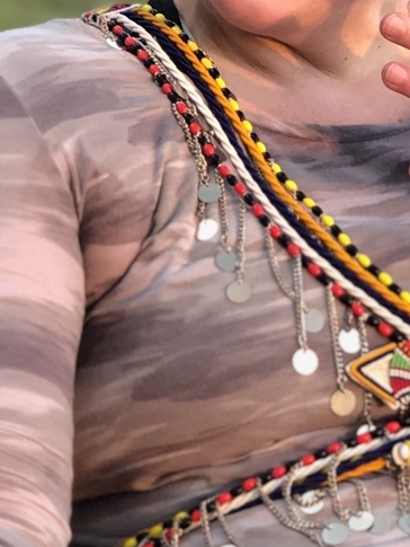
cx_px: 291
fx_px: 2889
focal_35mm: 183
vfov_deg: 10.7
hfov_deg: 8.1
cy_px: -70
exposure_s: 1/60
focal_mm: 6
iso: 64
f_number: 2.4
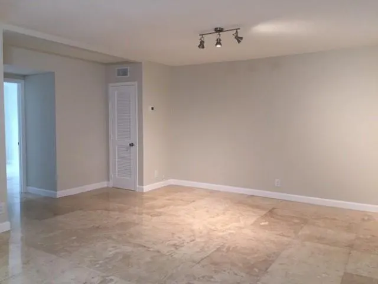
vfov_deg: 48.2
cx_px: 189
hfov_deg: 61.7
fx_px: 317
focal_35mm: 29
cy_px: 142
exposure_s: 1/30
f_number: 2.2
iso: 100
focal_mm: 4.15
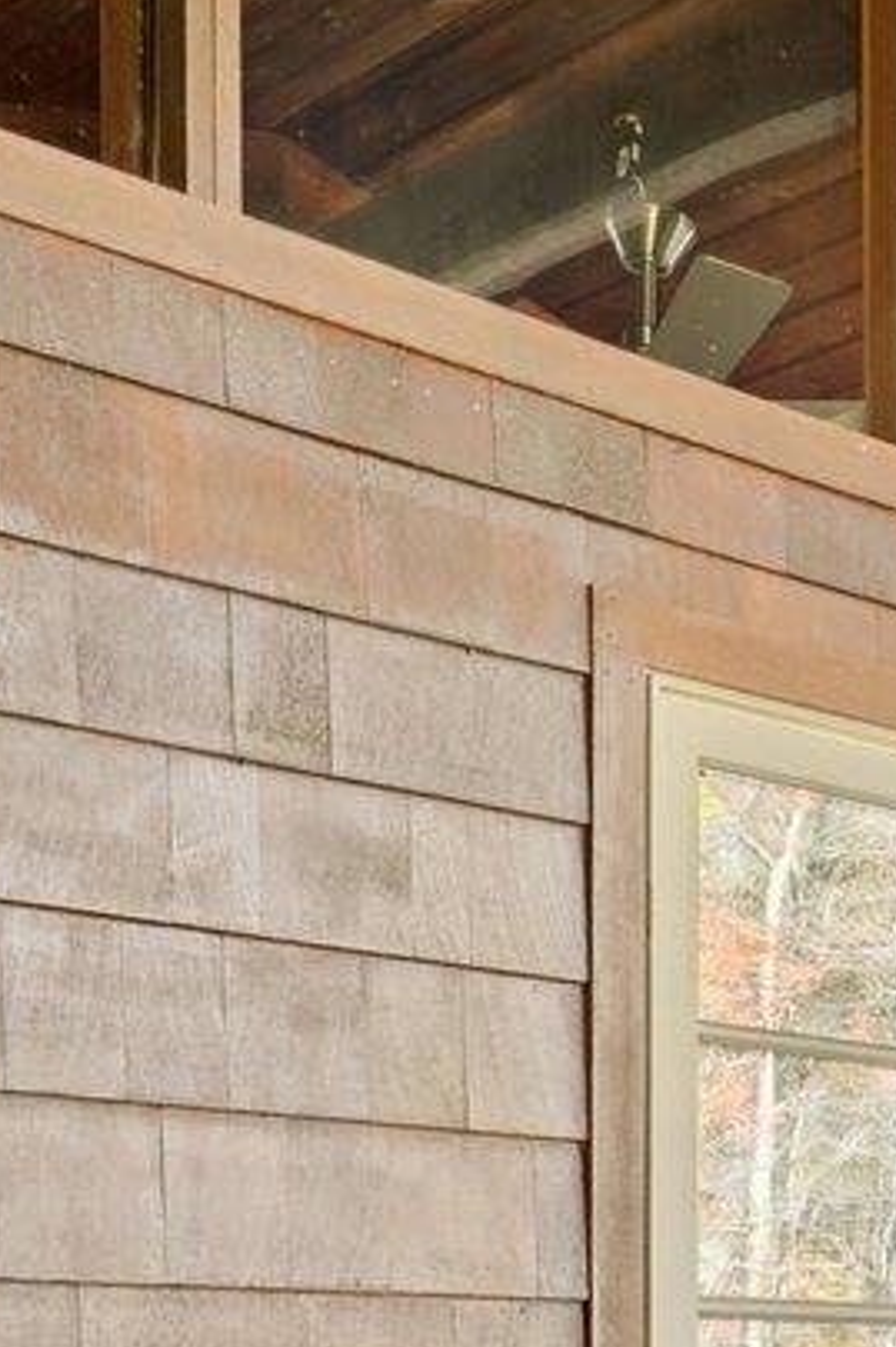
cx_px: 1023
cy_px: 1355
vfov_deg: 26.9
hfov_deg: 18.3
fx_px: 2653
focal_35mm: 71
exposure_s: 1/20
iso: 400
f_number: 8
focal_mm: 14
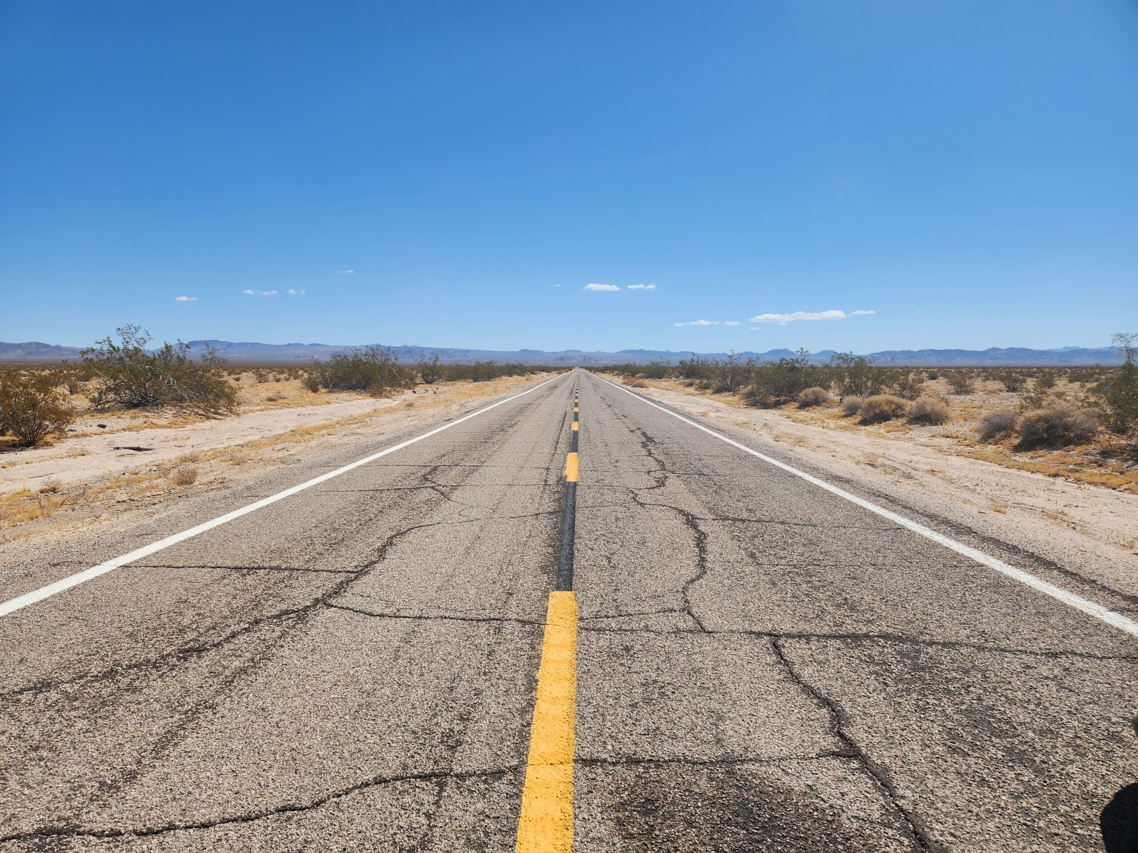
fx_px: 756
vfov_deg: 58.9
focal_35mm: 23
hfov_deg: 73.9
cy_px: 426
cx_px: 569
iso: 20
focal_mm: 5.4
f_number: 1.8
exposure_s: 1/2397
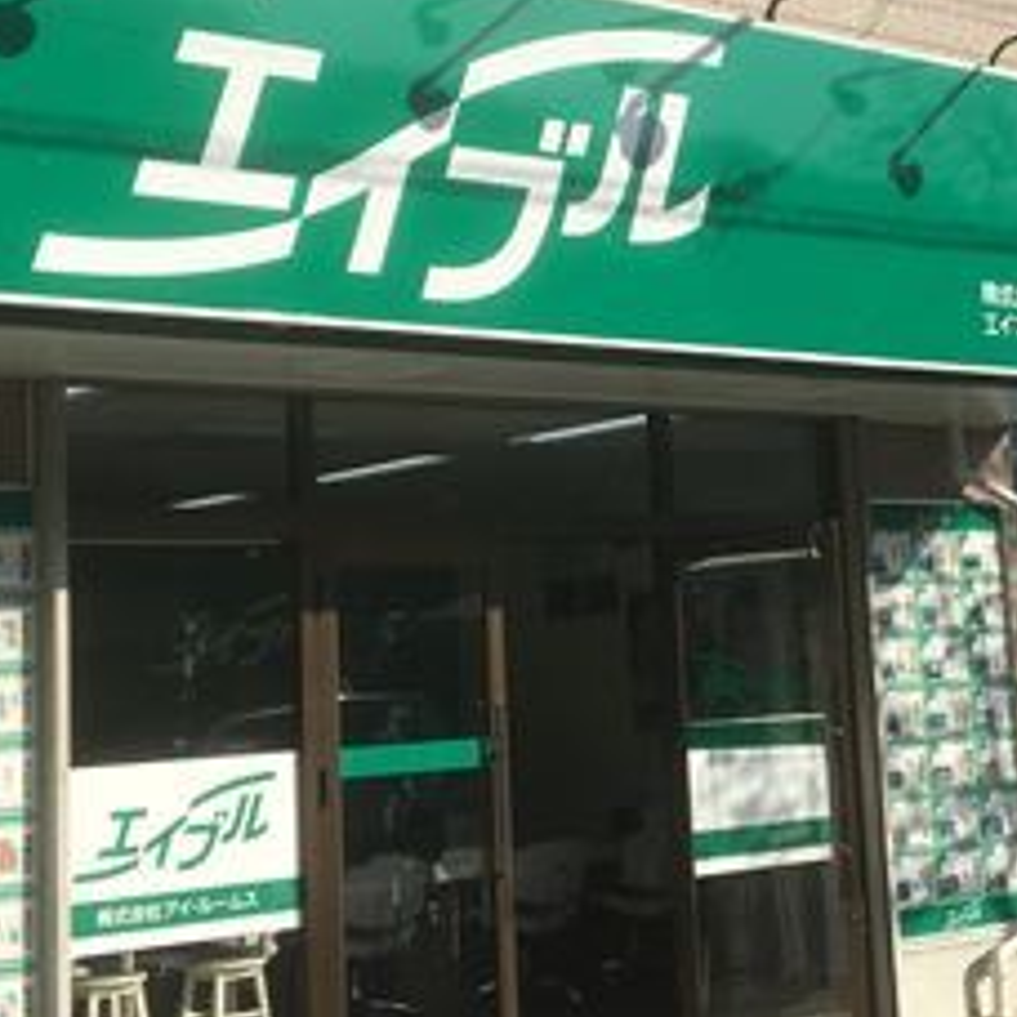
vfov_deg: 23.8
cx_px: 745
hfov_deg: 23.8
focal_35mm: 72
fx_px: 2393
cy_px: 308
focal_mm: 4.15
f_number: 2.2
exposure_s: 1/2404
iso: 25
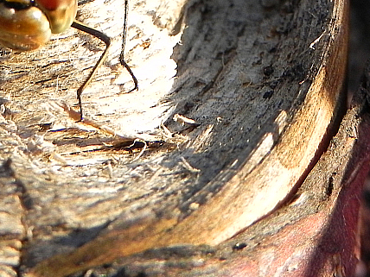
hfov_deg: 7.9
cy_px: -41
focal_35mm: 251
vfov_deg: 5.9
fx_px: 2683
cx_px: 41
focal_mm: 18.8
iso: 160
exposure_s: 1/220
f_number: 5
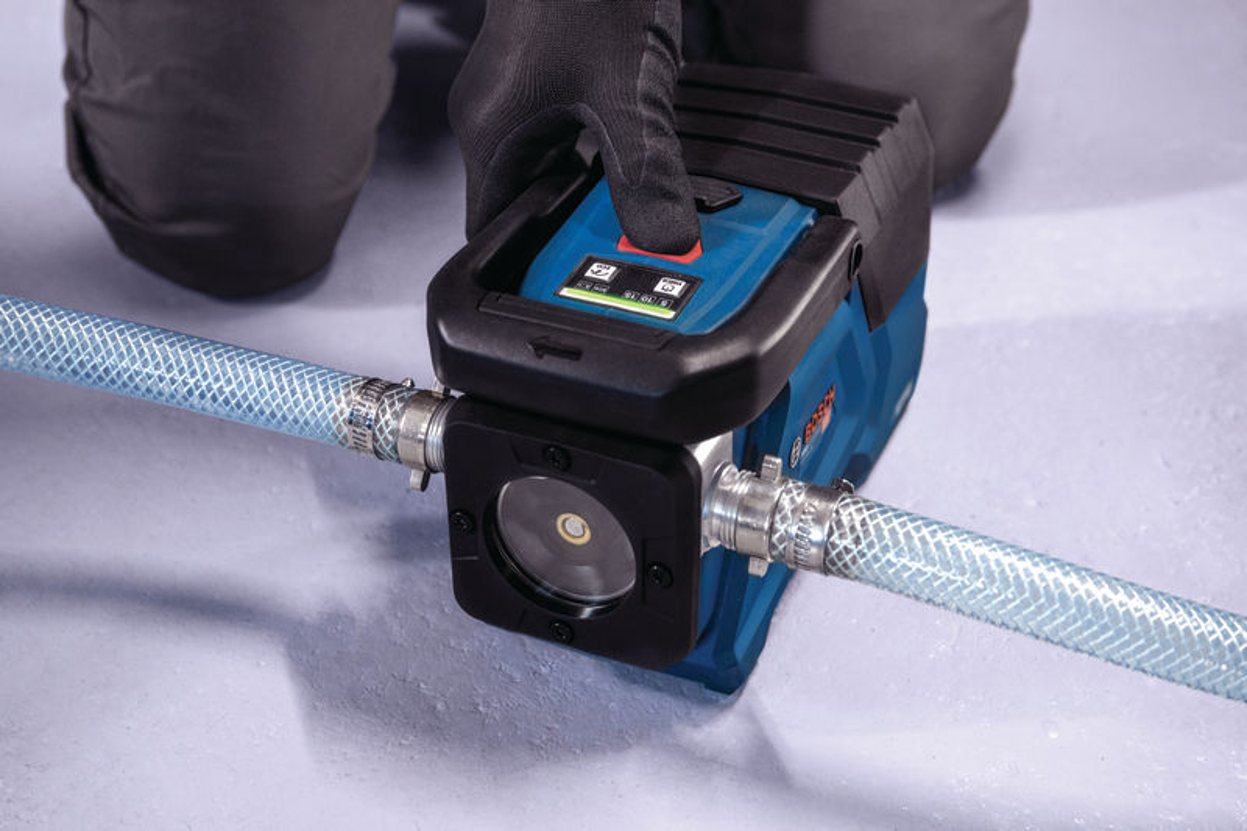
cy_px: 416
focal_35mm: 49
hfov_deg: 40.4
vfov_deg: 27.5
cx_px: 624
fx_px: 1697
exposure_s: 1/60
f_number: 5.6
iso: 1250
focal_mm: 49
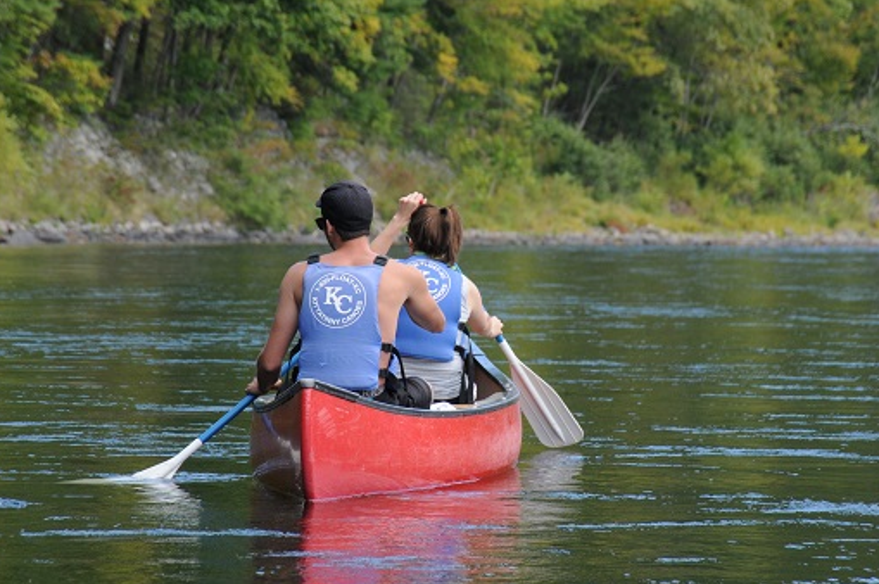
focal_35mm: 229
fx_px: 5584
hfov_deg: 9.0
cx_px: 426
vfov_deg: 6.0
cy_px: 299
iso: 400
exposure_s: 1/320
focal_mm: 120
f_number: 5.6
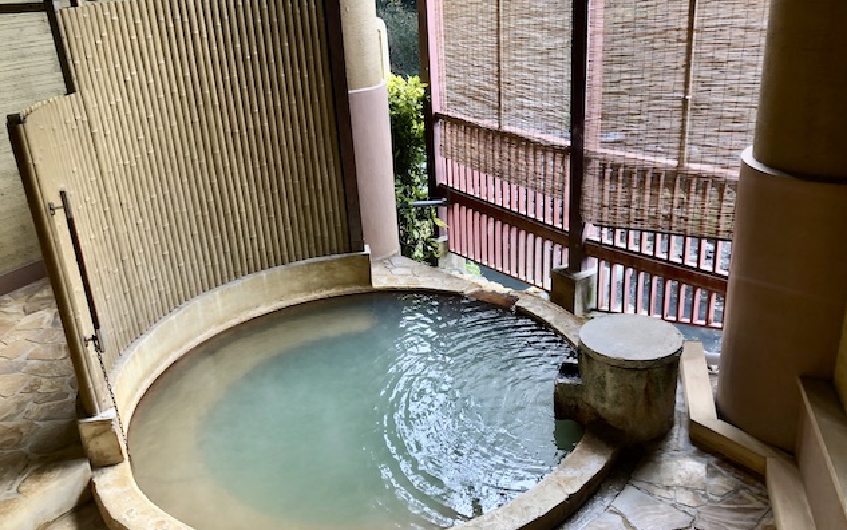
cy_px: 273
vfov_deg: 41.9
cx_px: 421
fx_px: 693
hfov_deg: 62.9
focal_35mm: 30
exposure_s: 1/120
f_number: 1.8
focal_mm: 3.99
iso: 50
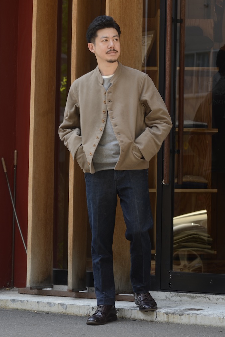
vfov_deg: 15.9
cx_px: 112
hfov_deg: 10.7
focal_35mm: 129
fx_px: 1205
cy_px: 168
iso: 200
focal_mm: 85
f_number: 2.8
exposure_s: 1/100
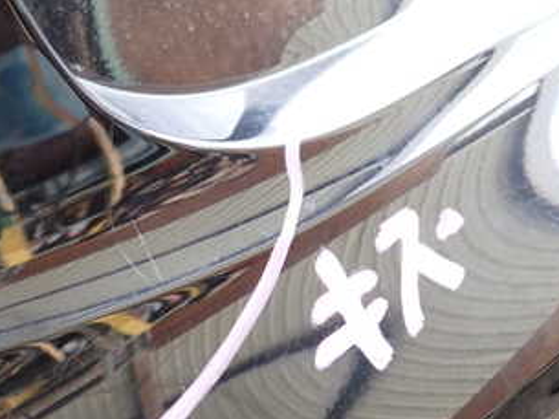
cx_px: 75
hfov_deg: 31.4
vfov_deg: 24.5
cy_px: 102
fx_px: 953
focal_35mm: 59
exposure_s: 1/60
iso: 200
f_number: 2.3
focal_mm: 5.4
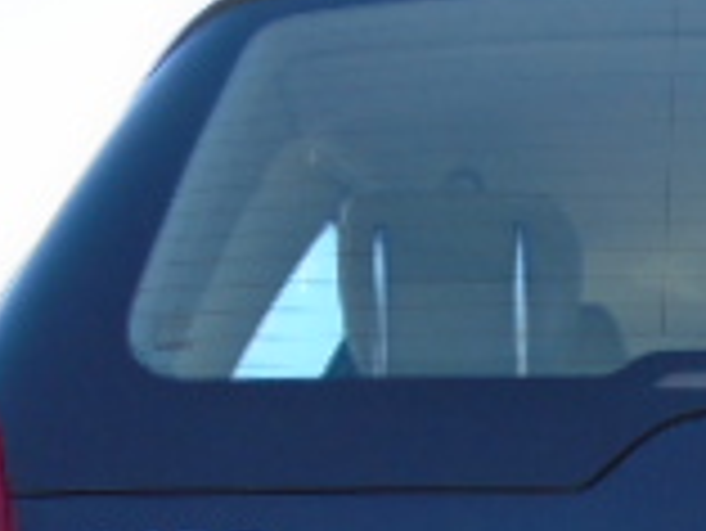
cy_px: 760
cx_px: 715
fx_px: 2164
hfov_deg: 18.0
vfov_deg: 13.3
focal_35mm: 106
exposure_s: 1/320
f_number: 3.2
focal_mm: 4.6
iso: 100
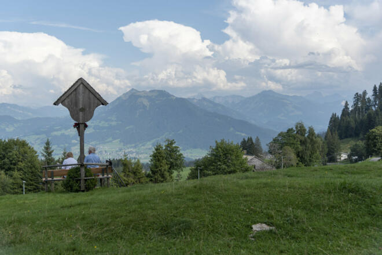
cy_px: 128
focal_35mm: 44
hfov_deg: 44.5
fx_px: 467
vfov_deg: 30.5
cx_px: 191
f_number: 4
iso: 100
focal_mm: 44
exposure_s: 1/1000
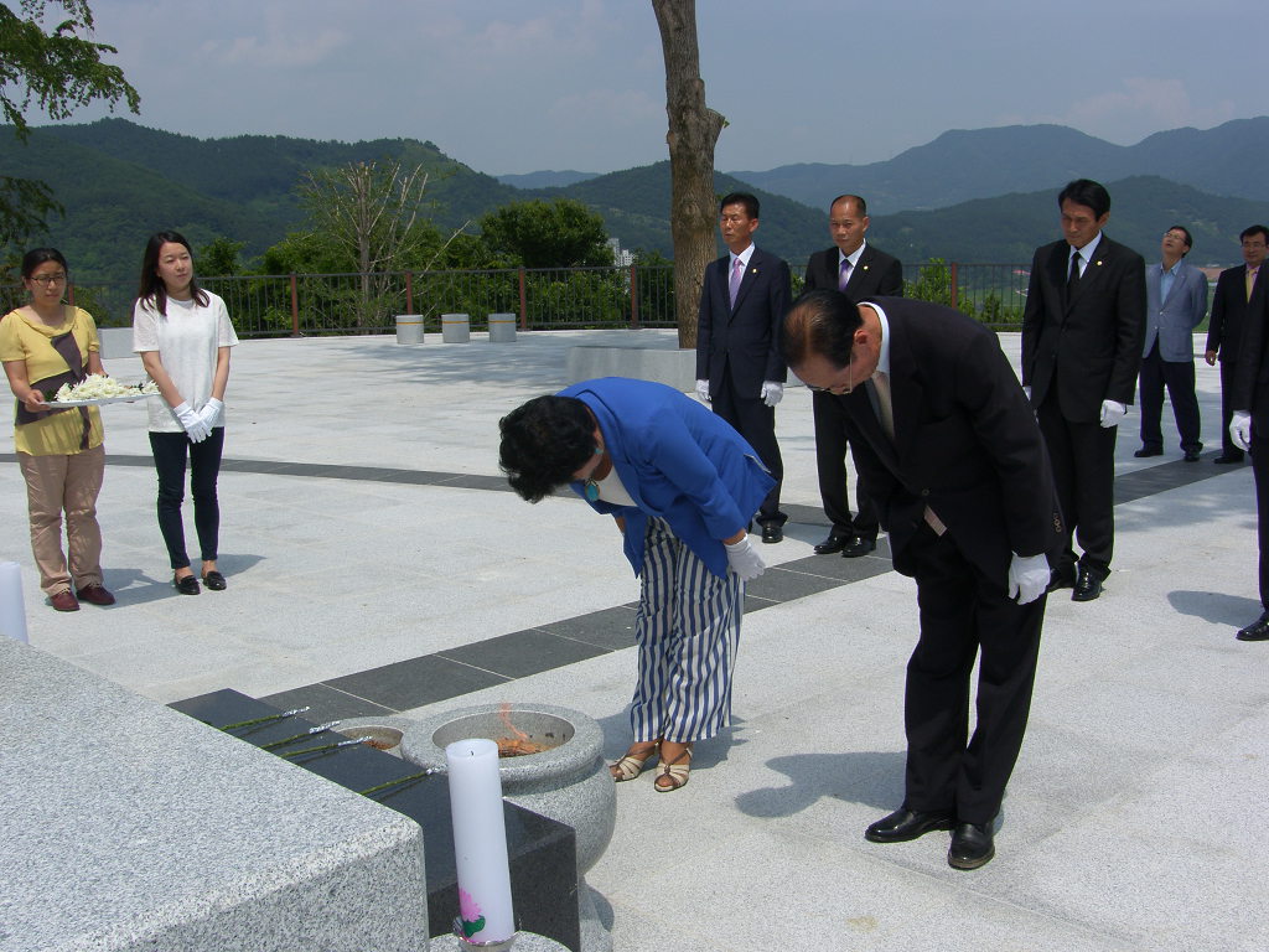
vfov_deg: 36.0
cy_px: 476
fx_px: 1466
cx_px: 634
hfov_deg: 46.8
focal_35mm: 40
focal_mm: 10.3
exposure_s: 1/400
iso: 50
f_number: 7.1
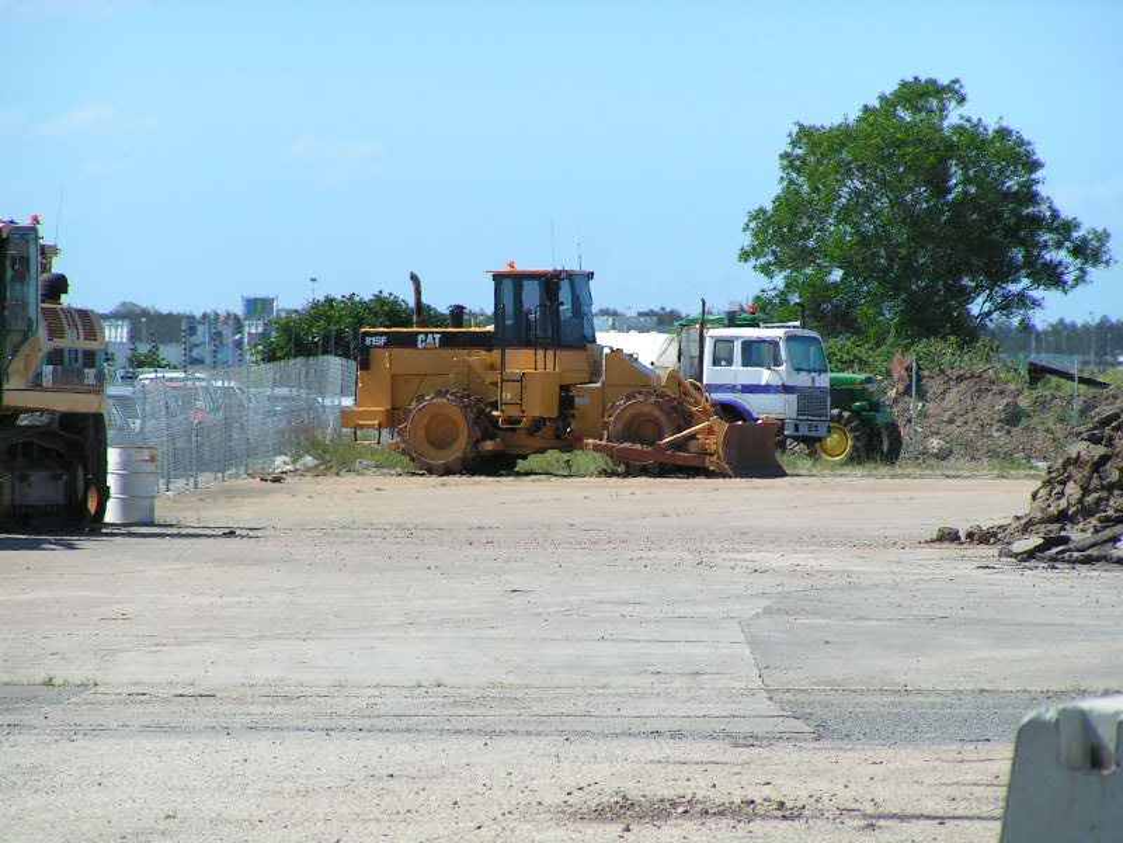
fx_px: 11030
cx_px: 562
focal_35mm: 340
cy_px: 422
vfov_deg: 4.4
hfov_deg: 5.8
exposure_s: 1/800
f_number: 5
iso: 50
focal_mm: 52
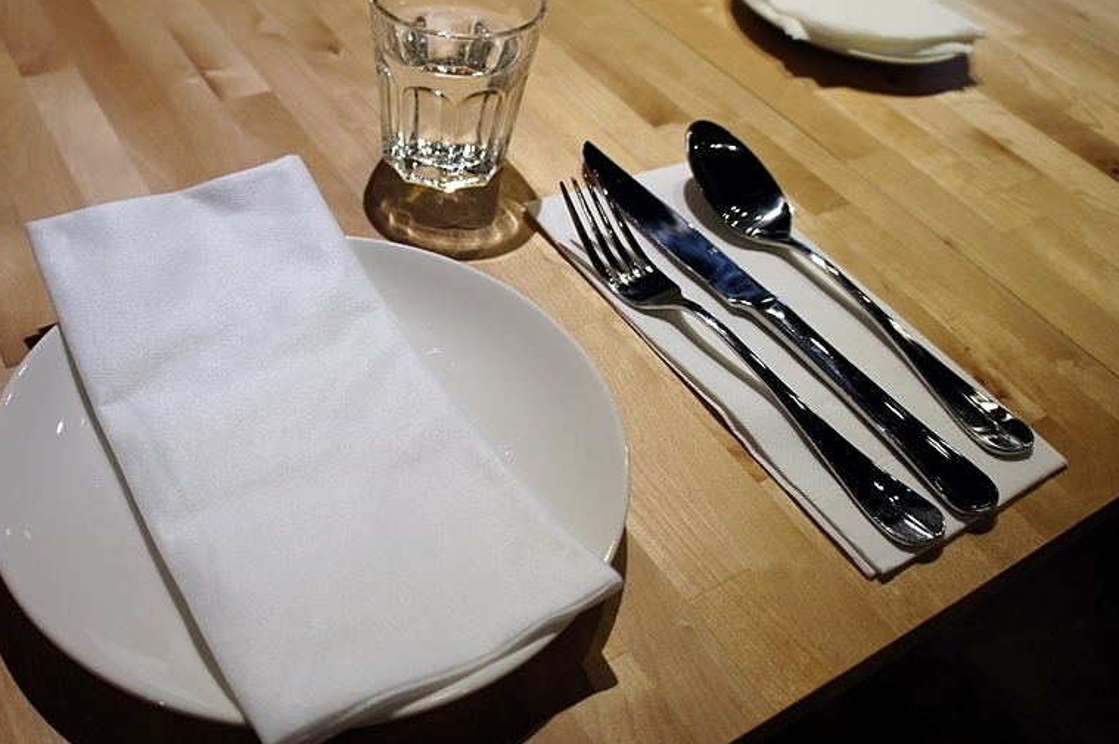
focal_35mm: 32
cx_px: 484
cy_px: 375
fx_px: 994
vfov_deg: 41.1
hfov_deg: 58.5
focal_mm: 18
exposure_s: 1/30
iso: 250
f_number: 3.5
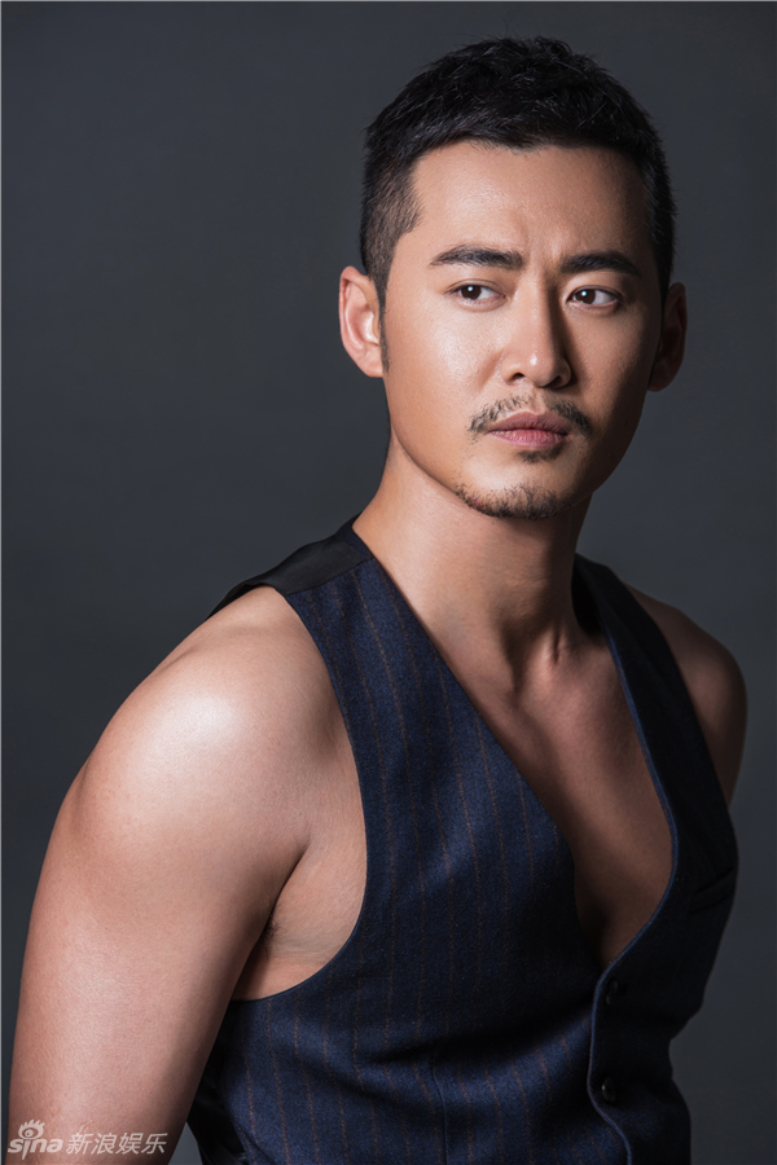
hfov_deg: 6.9
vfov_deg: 10.3
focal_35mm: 200
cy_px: 582
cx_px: 388
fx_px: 6474
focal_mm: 200
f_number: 8
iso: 50
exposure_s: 1/125
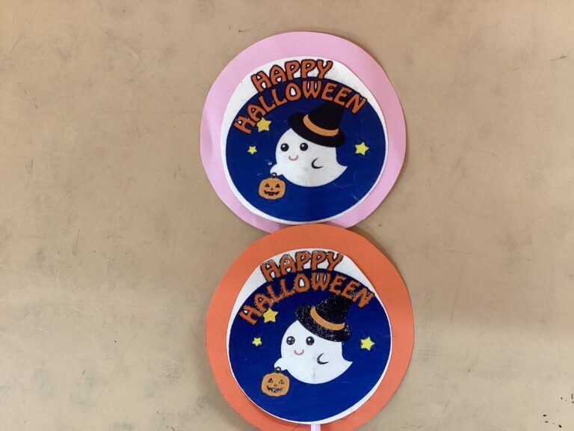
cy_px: 216
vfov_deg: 45.4
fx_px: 514
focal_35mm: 31
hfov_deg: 58.4
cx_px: 287
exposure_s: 1/50
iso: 160
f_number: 2.4
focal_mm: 3.3
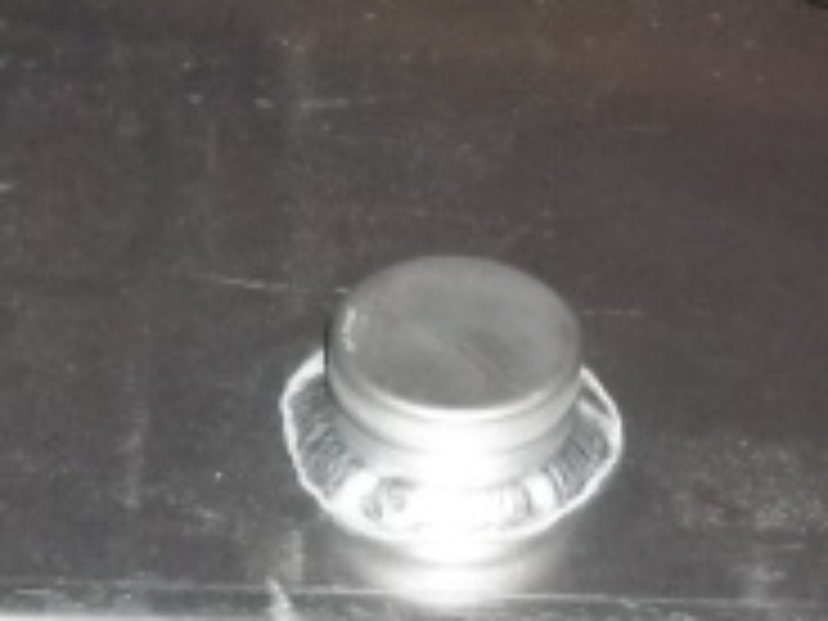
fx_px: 3325
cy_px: 90
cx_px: 360
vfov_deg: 10.6
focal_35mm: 139
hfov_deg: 14.2
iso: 250
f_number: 2.9
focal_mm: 5.7
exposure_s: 1/30
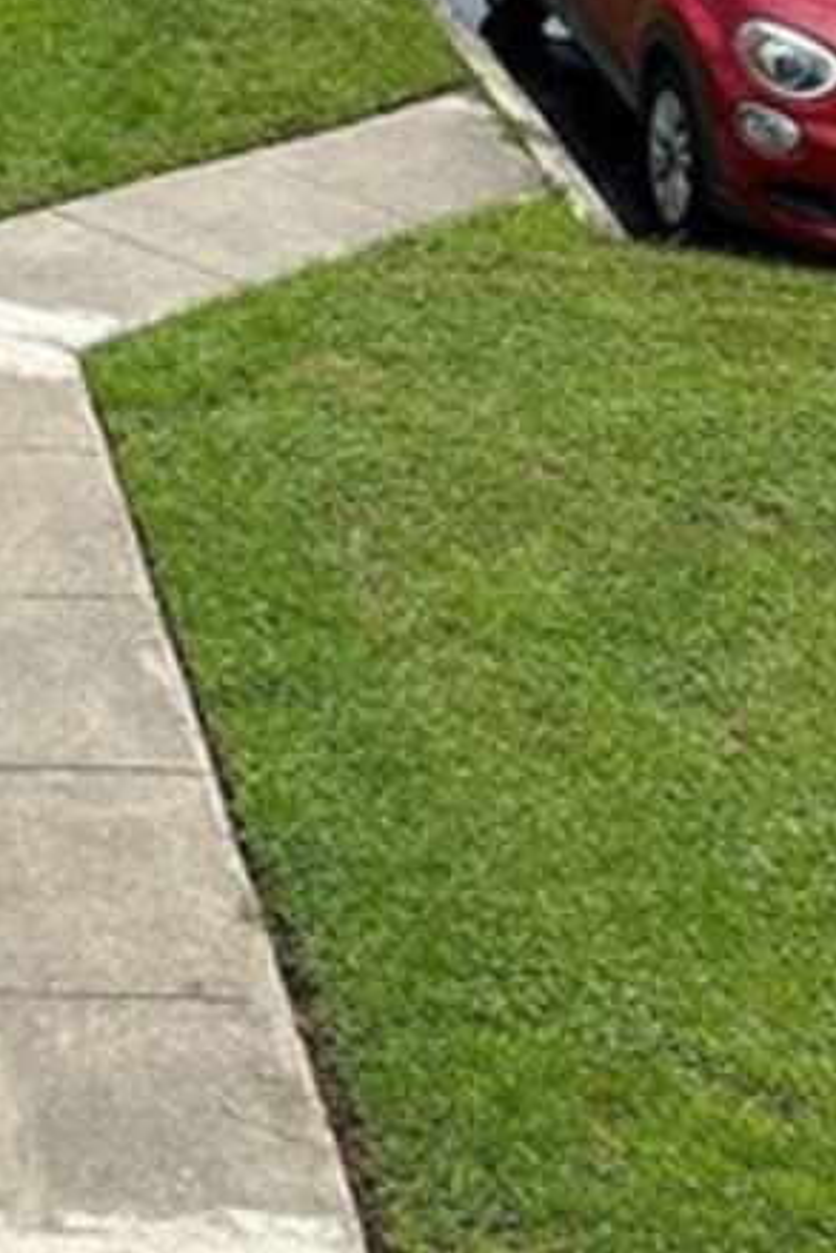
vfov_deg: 17.9
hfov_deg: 13.4
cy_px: -831
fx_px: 3376
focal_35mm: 97
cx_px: -394
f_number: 1.78
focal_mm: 6.86
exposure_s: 1/5525
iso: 80
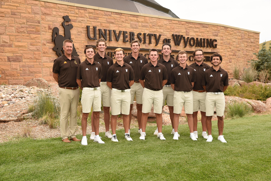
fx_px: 414
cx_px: 136
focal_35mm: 55
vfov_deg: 24.6
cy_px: 90
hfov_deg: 36.2
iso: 200
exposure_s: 1/60
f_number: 8
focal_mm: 55
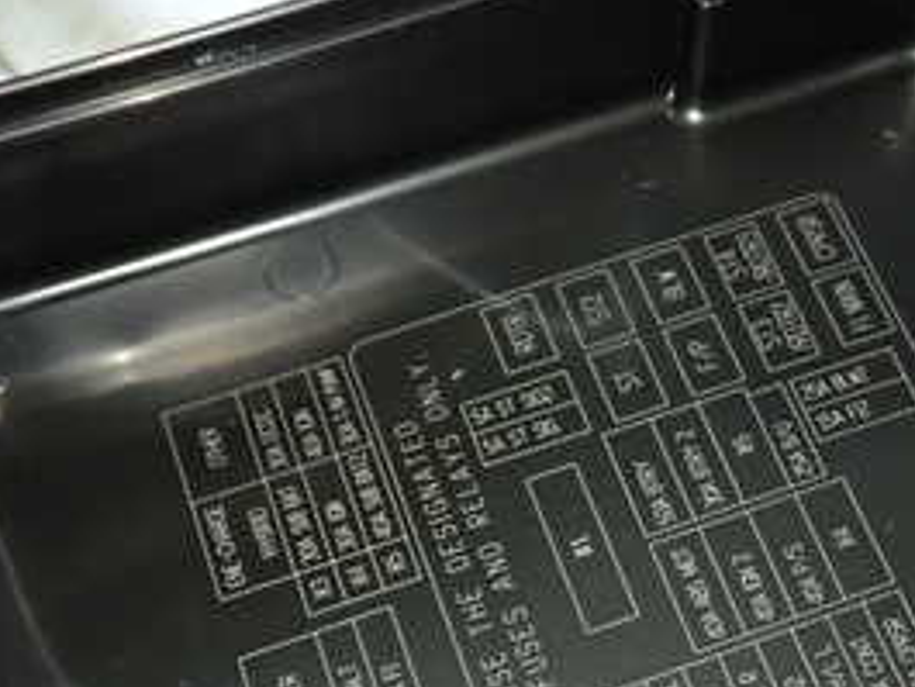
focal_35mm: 68
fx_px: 1798
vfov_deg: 21.5
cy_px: 487
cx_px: 608
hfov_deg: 28.4
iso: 640
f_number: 2.3
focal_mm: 5.4
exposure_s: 1/30
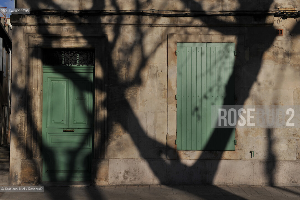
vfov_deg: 28.0
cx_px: 150
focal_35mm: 48
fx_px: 400
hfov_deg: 41.1
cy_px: 100
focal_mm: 48
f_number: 9
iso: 200
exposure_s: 1/1000
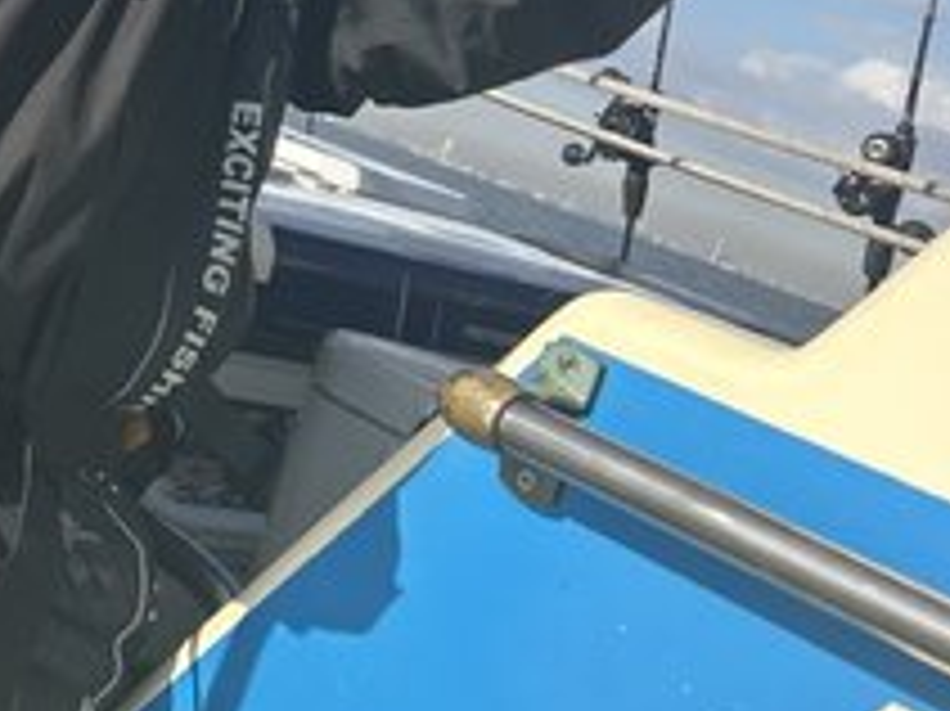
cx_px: -383
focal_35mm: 79
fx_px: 2167
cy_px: 14
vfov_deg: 18.2
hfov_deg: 21.6
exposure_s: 1/4831
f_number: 1.5
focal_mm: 5.7
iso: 50
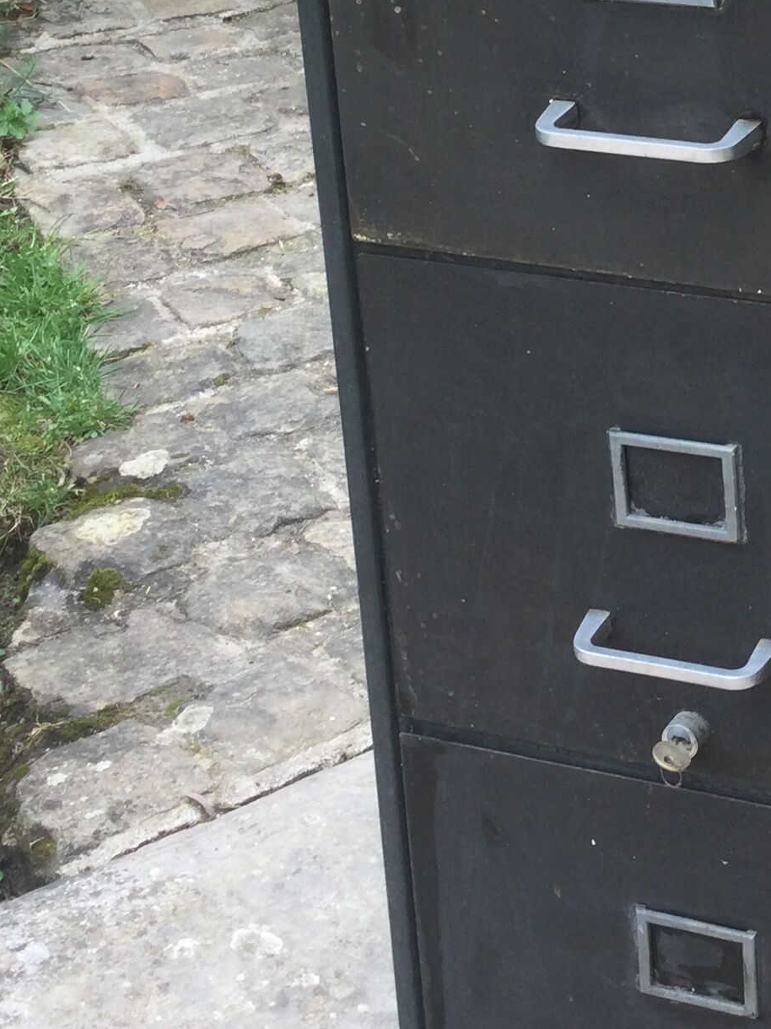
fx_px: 2465
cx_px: 826
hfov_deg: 17.2
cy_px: 153
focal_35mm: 83
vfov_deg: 23.1
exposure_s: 1/105
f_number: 2.4
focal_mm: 3.3
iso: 25
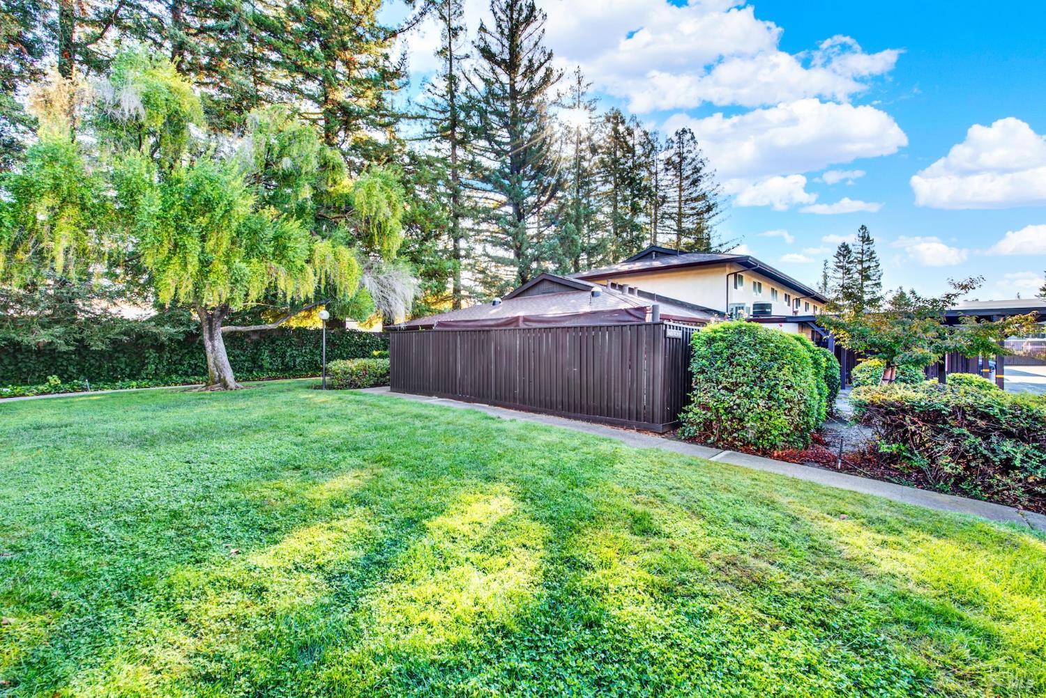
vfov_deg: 81.3
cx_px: 523
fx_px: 407
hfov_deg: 104.2
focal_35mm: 14
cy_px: 349
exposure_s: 1/10
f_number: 14
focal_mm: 14
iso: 100
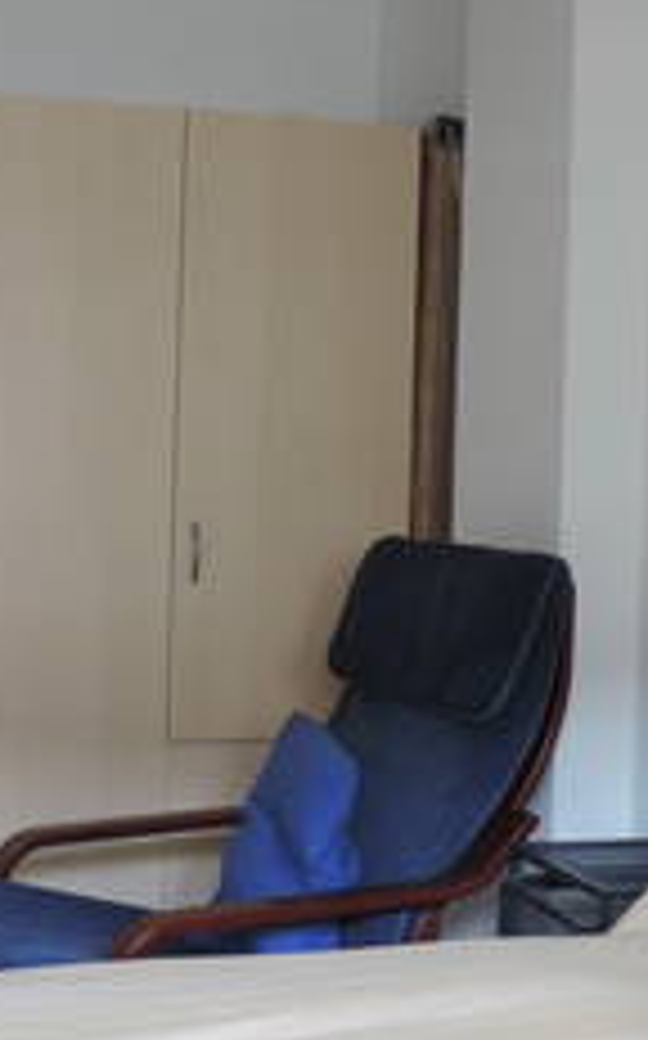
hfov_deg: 18.3
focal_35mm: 71
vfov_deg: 29.0
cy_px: 446
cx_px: 346
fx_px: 2010
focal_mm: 7.6
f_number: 3.4
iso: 320
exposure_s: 1/50
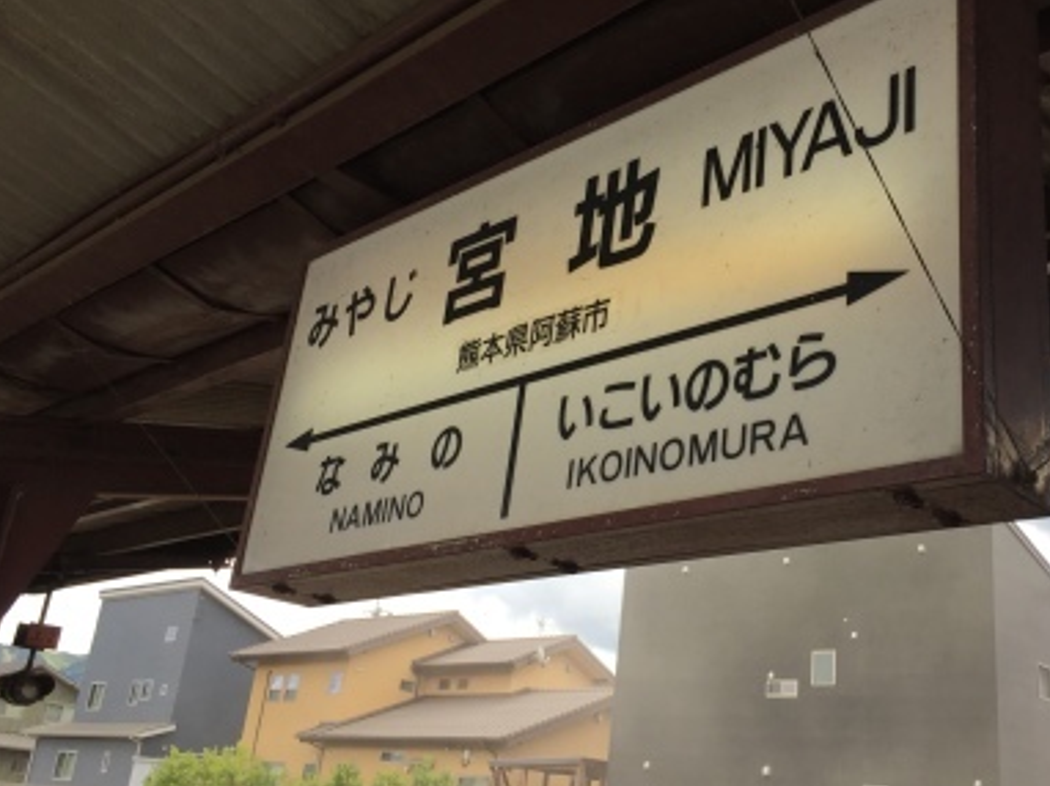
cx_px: 649
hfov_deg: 48.6
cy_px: 378
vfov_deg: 37.7
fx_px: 1152
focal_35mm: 38
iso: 32
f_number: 2.2
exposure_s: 1/599
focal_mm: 4.15
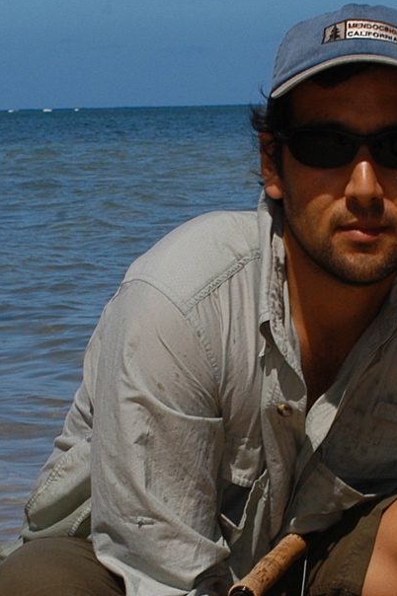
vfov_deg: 22.6
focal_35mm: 89
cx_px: 355
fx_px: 1474
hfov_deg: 15.2
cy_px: 462
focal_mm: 28
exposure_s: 1/180
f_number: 10
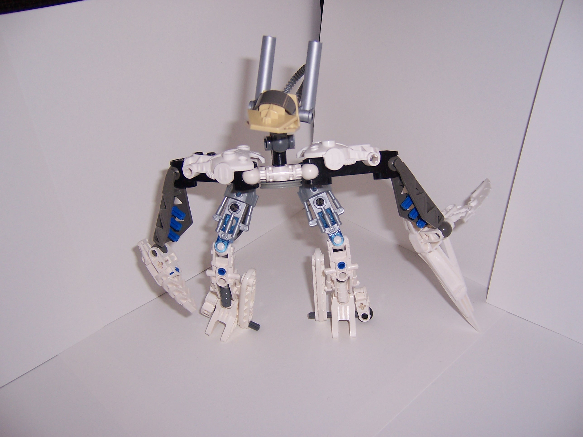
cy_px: 218
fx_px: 556
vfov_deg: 42.9
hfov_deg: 55.4
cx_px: 292
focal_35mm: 33
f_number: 2.8
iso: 80
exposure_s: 1/60
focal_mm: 5.5
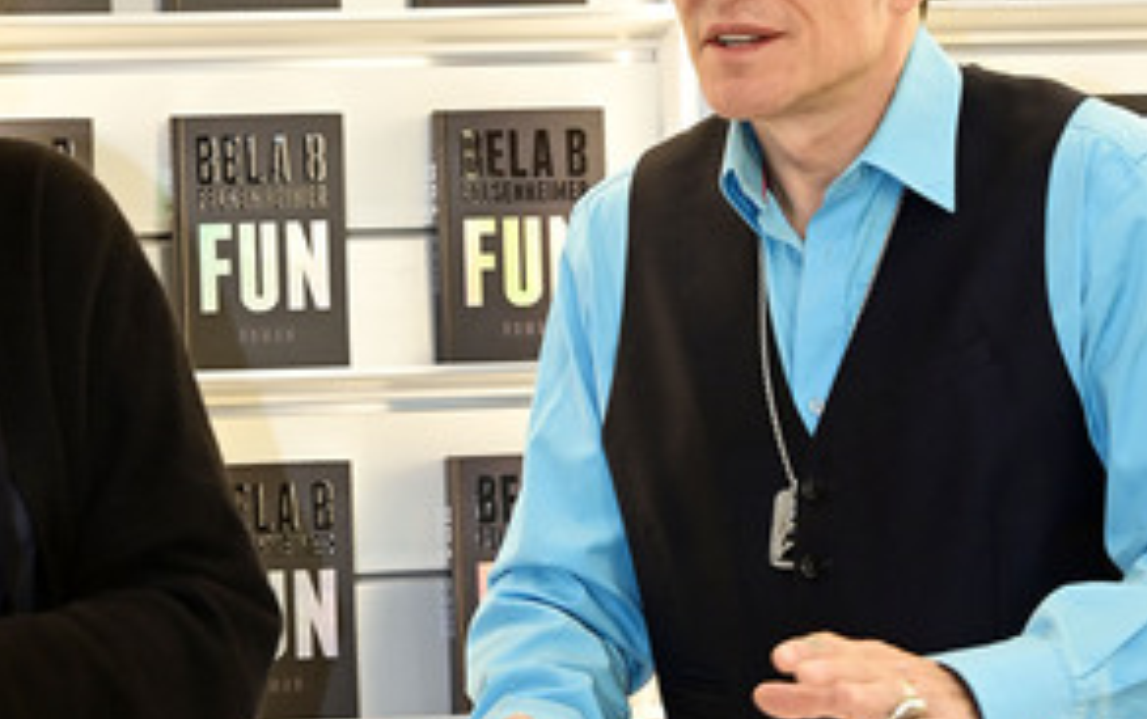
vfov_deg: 11.9
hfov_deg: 18.9
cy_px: 263
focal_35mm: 110
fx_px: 3441
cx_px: 776
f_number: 4.5
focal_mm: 70
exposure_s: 1/200
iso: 1600
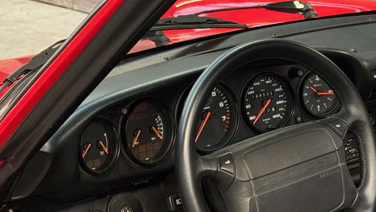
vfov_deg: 10.7
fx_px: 1127
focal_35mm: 113
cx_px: 333
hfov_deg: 18.6
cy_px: 165
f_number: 1.78
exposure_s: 1/50
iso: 100
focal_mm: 6.76
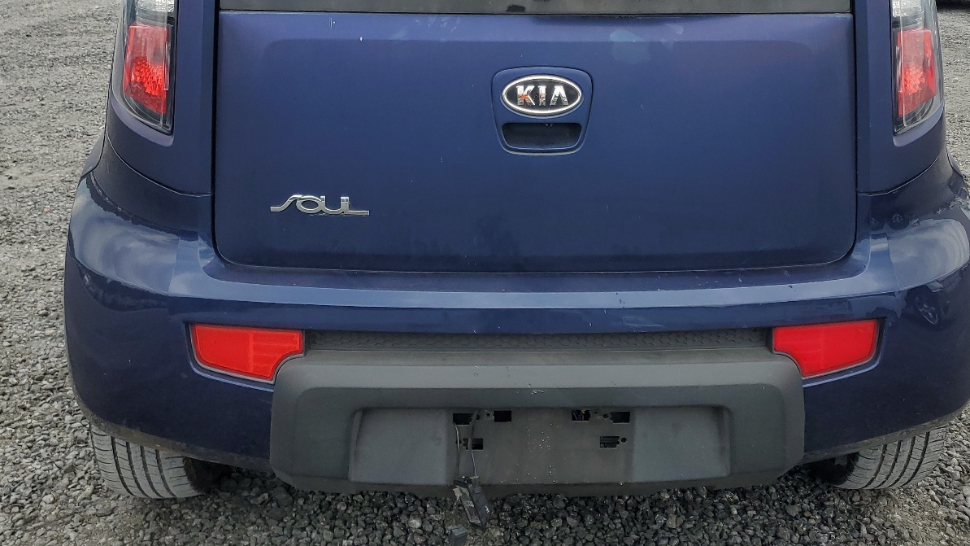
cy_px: 90
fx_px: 977
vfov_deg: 30.2
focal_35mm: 38
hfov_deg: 52.7
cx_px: 524
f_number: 1.5
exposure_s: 1/2500
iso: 50
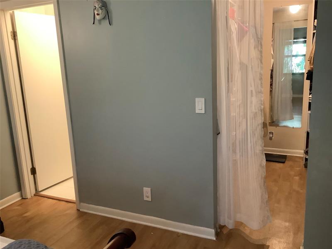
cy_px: 124
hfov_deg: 58.4
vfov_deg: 45.4
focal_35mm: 31
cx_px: 166
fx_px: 297
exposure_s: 1/40
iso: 320
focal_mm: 3.3
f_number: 2.4
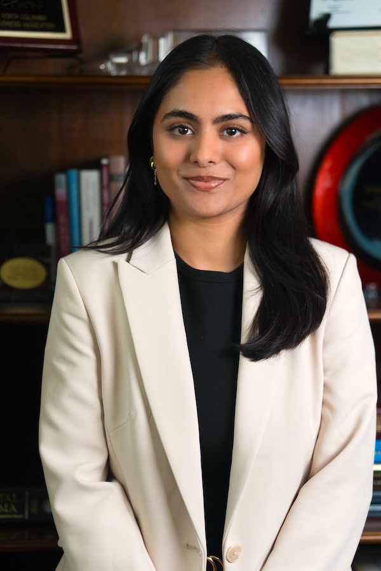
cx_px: 190
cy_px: 286
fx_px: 1333
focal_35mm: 84
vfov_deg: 24.2
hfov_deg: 16.3
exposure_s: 1/125
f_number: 1.8
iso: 250
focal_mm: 56
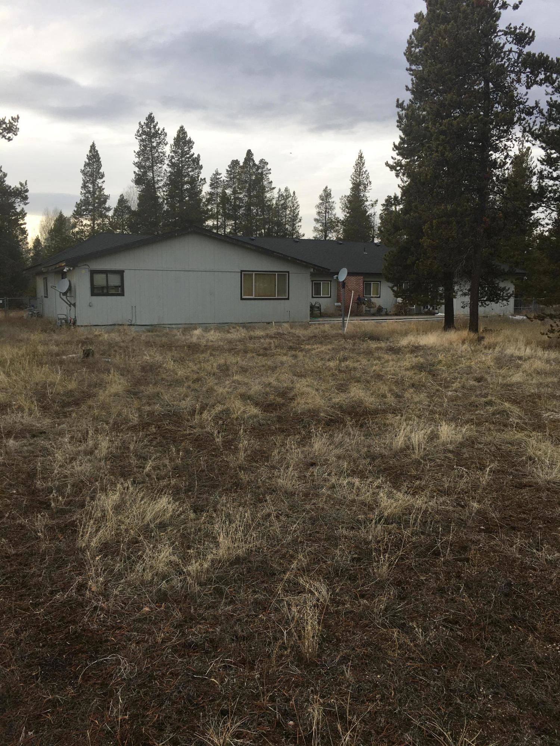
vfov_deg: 61.7
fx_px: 626
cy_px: 373
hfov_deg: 48.2
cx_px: 280
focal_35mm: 29
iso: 25
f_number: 2.2
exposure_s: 1/209
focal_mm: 4.15
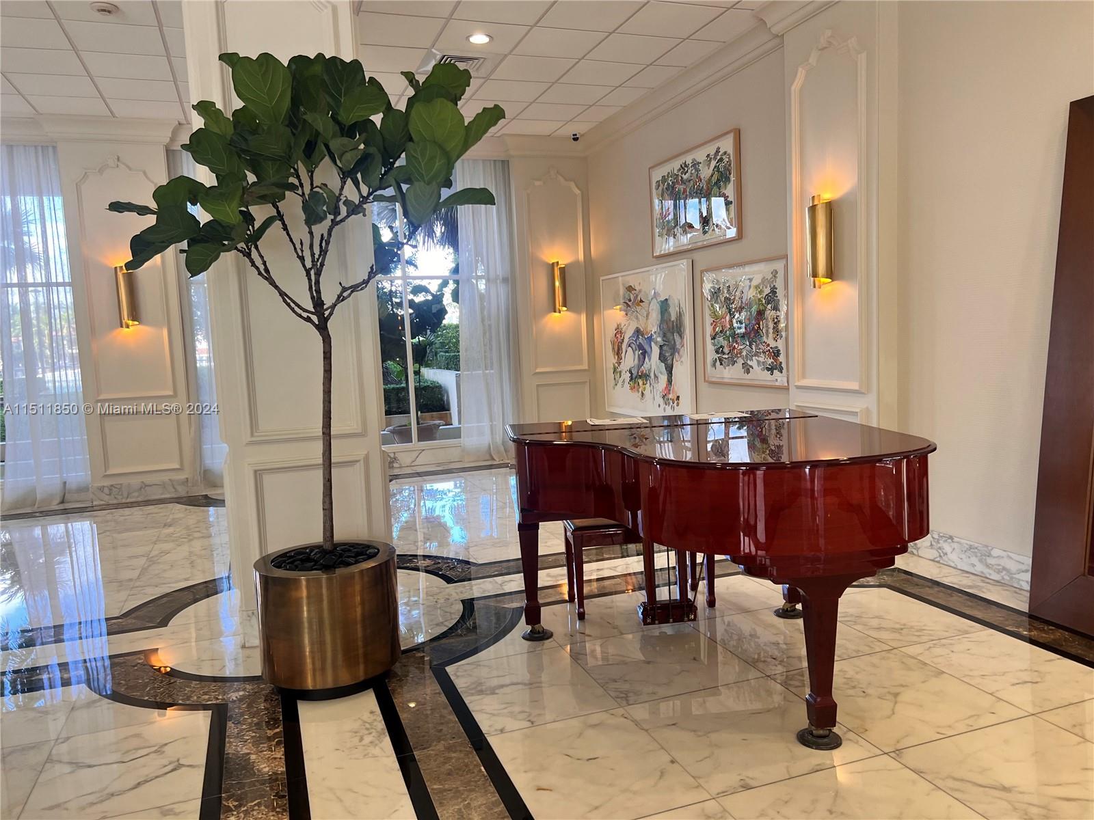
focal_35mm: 26
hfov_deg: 67.3
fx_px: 822
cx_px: 547
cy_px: 410
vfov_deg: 53.1
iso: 80
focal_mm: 5.7
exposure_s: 1/120
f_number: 1.5
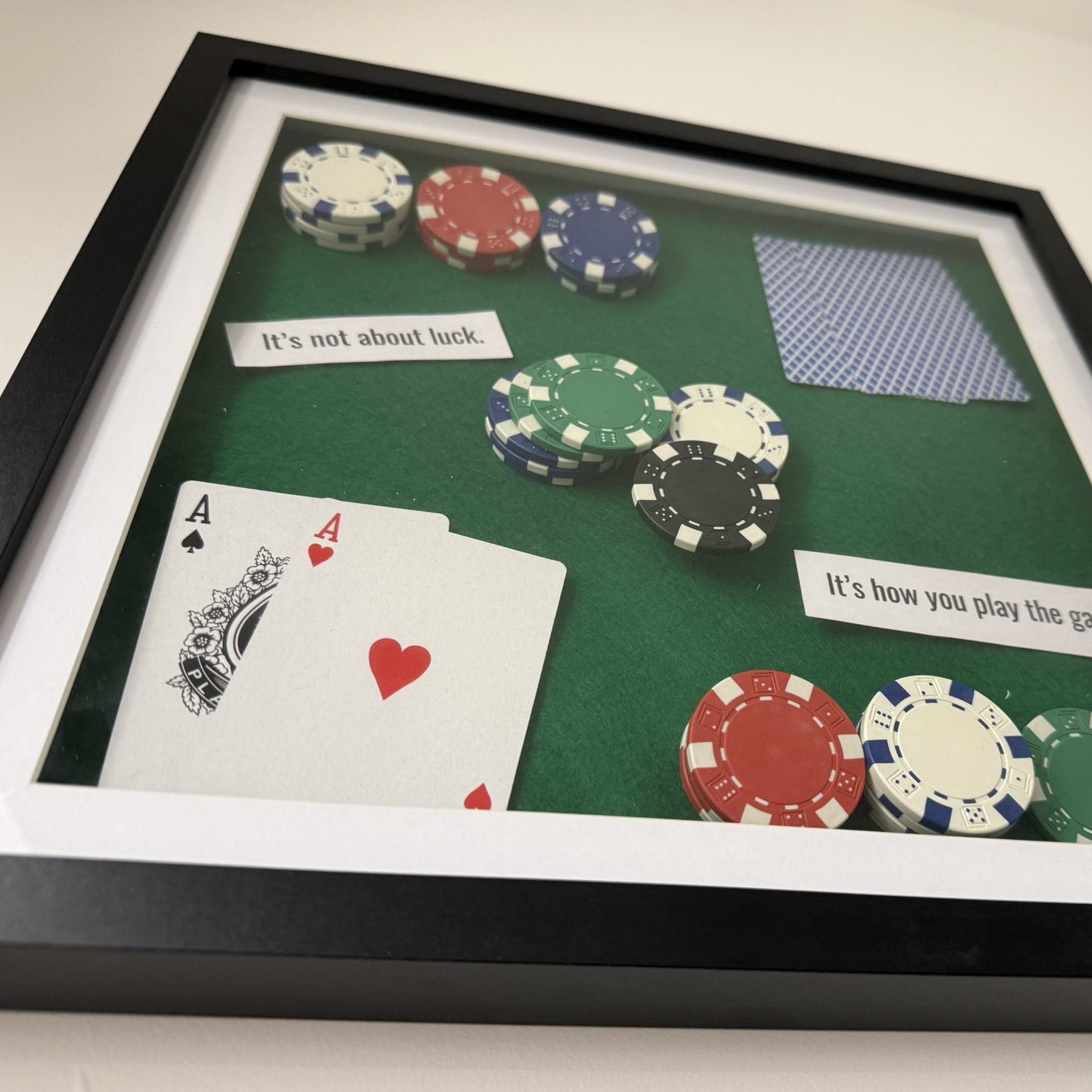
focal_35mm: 29
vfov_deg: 55.6
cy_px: 553
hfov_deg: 55.1
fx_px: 1035
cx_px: 672
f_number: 1.78
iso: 250
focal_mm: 6.76
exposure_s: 1/50
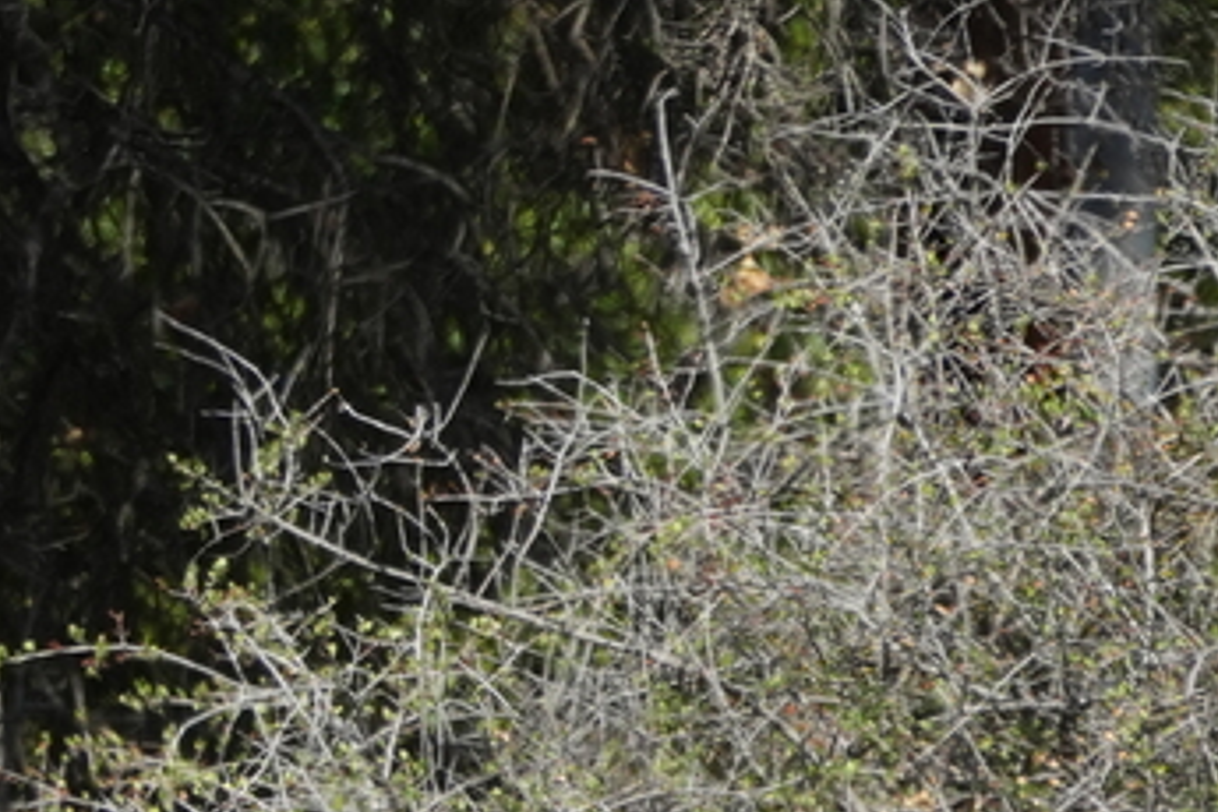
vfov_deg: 0.5
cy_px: 861
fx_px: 84644
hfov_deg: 0.8
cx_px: -2305
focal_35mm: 2502
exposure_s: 1/1000
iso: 400
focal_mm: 400
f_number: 6.3
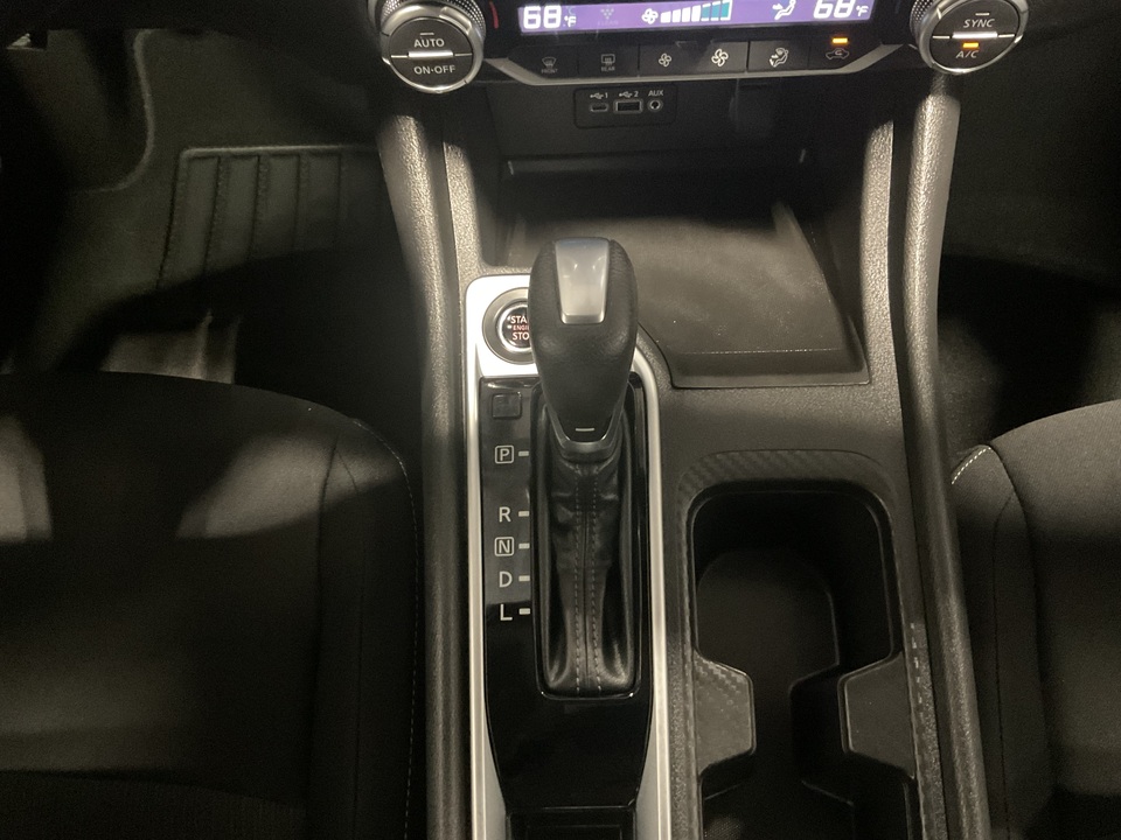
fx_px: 939
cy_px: 420
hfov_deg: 61.7
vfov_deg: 48.2
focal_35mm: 29
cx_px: 560
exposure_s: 1/20
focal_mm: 3
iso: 500
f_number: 1.8
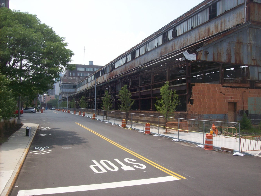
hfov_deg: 51.4
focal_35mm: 36
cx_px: 130
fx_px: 271
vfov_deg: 39.6
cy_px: 98
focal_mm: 6
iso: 80
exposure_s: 1/479
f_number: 4.8
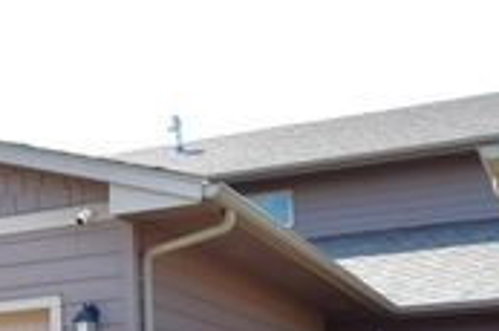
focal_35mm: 78
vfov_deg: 16.5
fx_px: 1080
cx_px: -92
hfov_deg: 23.8
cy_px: 433
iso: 200
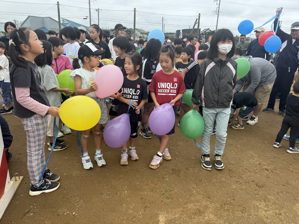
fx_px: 207
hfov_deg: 71.6
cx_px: 150
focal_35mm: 24
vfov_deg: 56.8
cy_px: 112
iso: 80
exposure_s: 1/1585
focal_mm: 6.76
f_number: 1.78
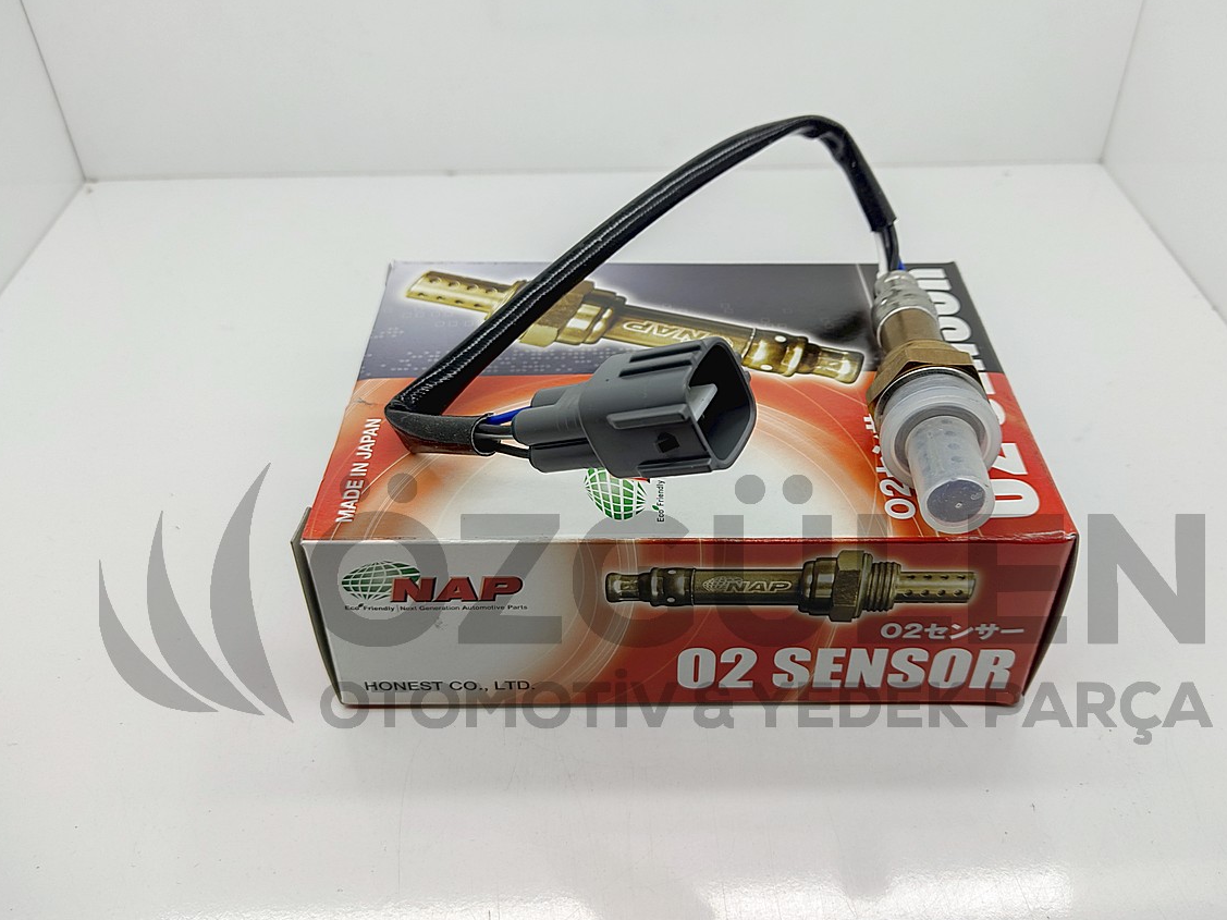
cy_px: 432
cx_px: 659
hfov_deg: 59.9
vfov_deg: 46.8
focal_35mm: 30
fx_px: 1063
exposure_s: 1/113
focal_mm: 4.74
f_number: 1.79
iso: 100
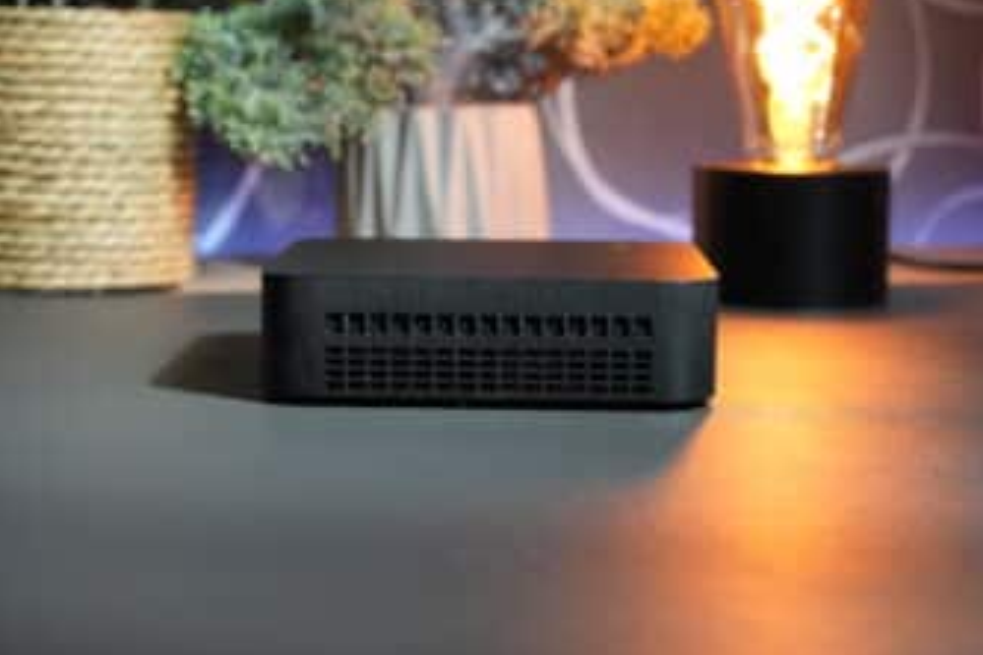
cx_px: 475
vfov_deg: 16.6
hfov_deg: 24.8
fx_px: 2239
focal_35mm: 82
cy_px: 295
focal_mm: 70
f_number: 7.1
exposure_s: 1/80
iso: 1250
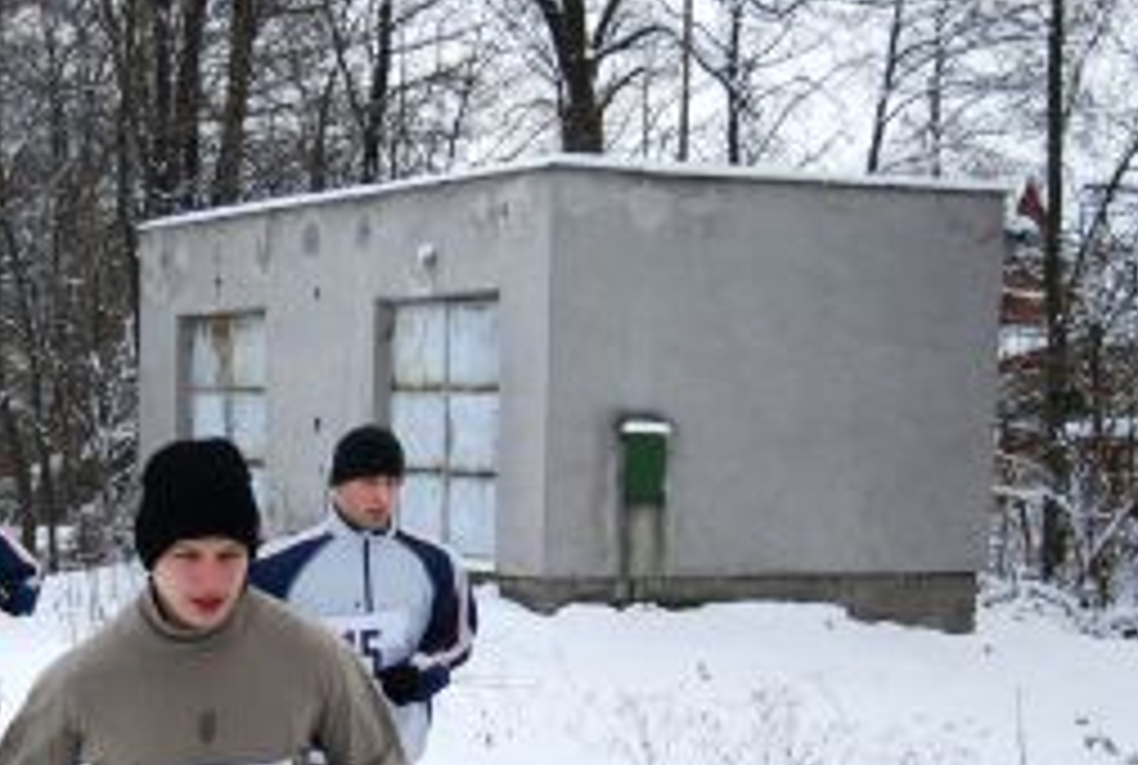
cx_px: 292
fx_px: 2630
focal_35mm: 83
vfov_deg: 16.3
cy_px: 704
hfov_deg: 24.2
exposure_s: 1/1000
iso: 200
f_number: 4.2
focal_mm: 28
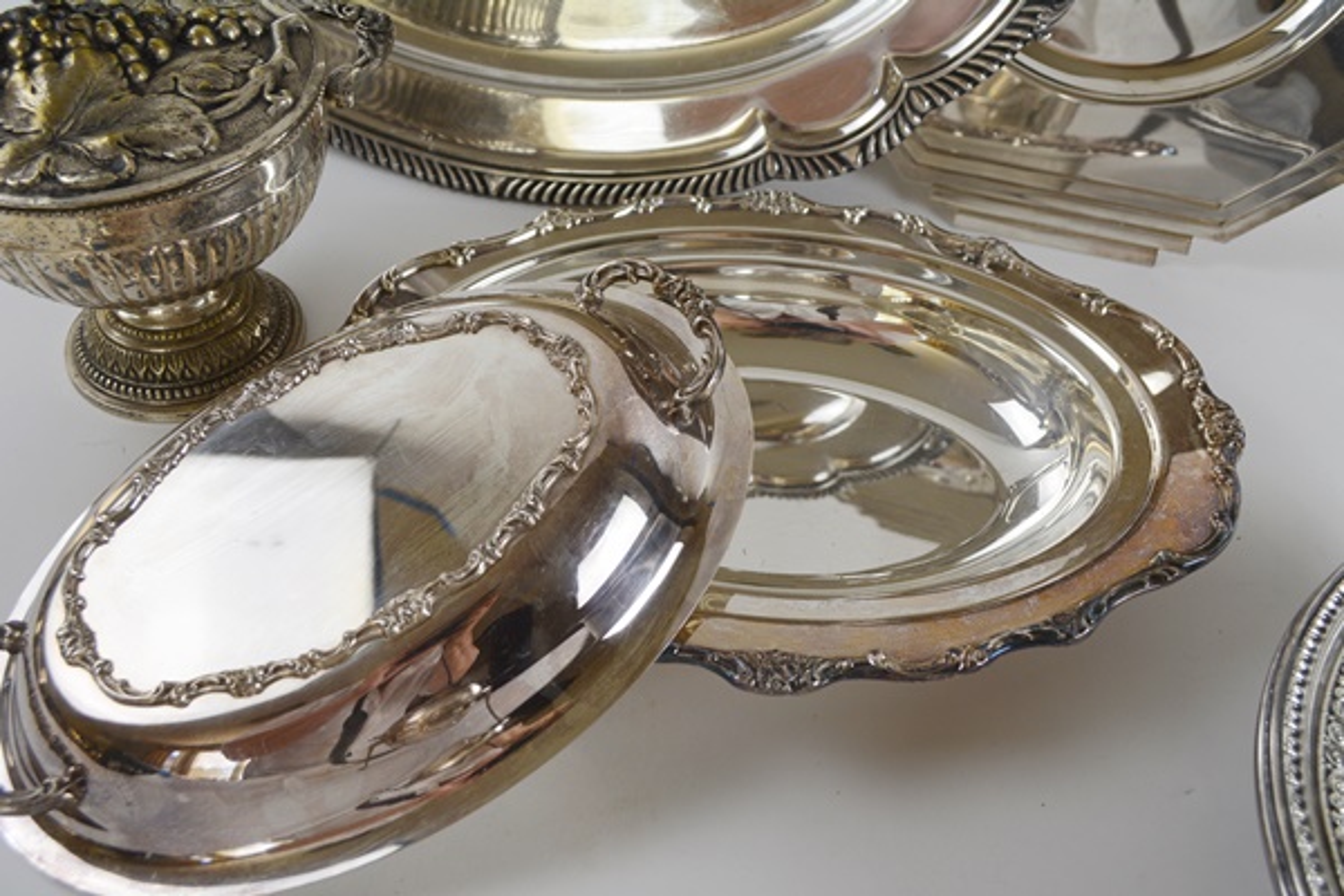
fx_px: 1232
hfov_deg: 57.2
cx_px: 672
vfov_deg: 40.0
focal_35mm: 33
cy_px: 448
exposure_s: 1/200
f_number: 7.1
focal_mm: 22
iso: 200
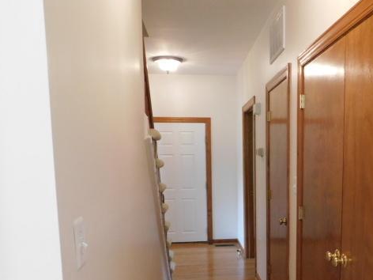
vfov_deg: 35.8
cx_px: 261
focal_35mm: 39
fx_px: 420
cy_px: 218
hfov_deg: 46.8
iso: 360
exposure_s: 1/30
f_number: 3
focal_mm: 4
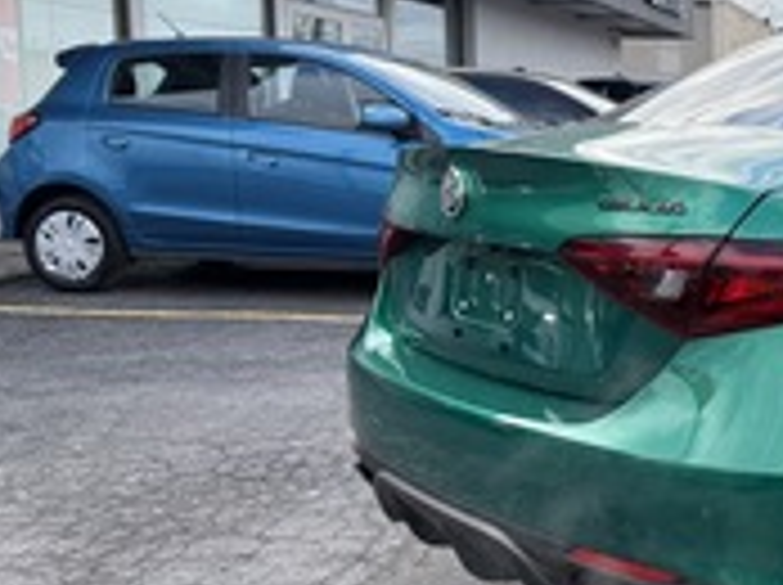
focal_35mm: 58
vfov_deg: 25.2
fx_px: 1310
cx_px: 927
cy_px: 299
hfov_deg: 29.0
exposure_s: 1/1005
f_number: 1.78
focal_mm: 6.76
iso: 100
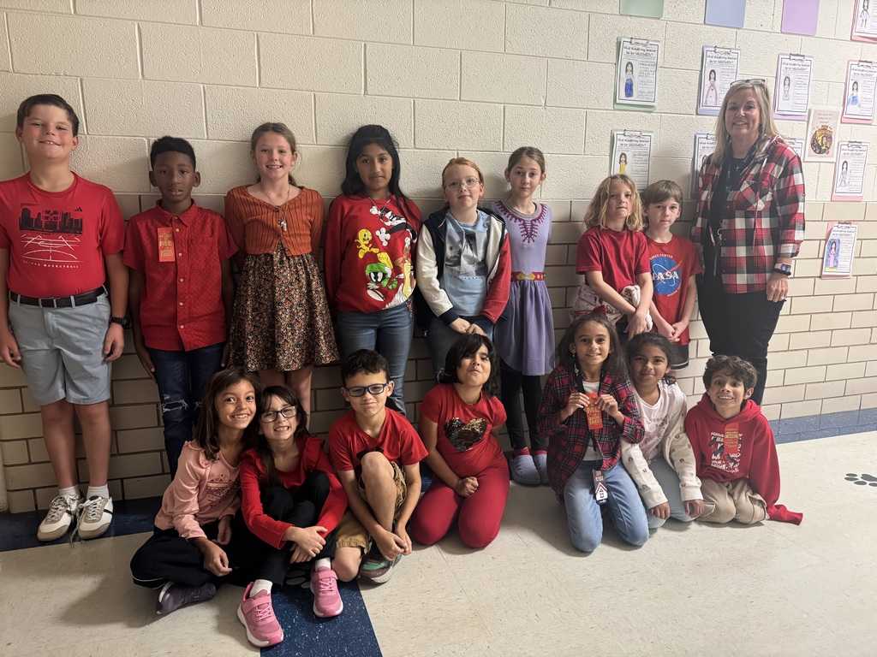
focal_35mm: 24
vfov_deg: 56.8
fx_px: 608
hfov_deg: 71.6
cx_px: 438
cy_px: 328
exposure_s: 1/60
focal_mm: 6.76
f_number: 1.78
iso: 500
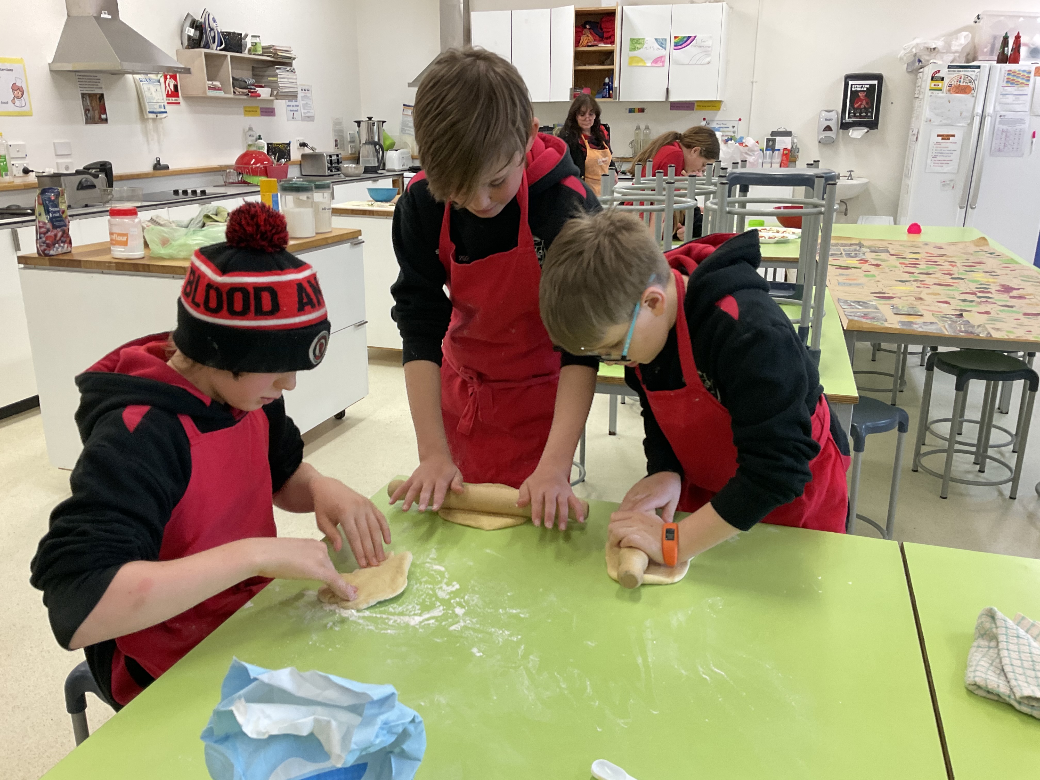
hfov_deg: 61.7
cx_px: 520
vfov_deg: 48.2
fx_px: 871
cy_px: 390
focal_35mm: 29
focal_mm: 3
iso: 50
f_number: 1.8
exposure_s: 1/50
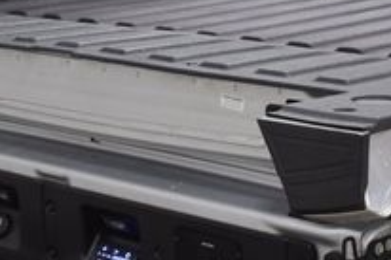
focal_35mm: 112
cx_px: 258
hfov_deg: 18.2
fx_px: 1215
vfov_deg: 12.2
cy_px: 73
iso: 640
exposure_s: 1/15
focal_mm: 24
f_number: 6.3
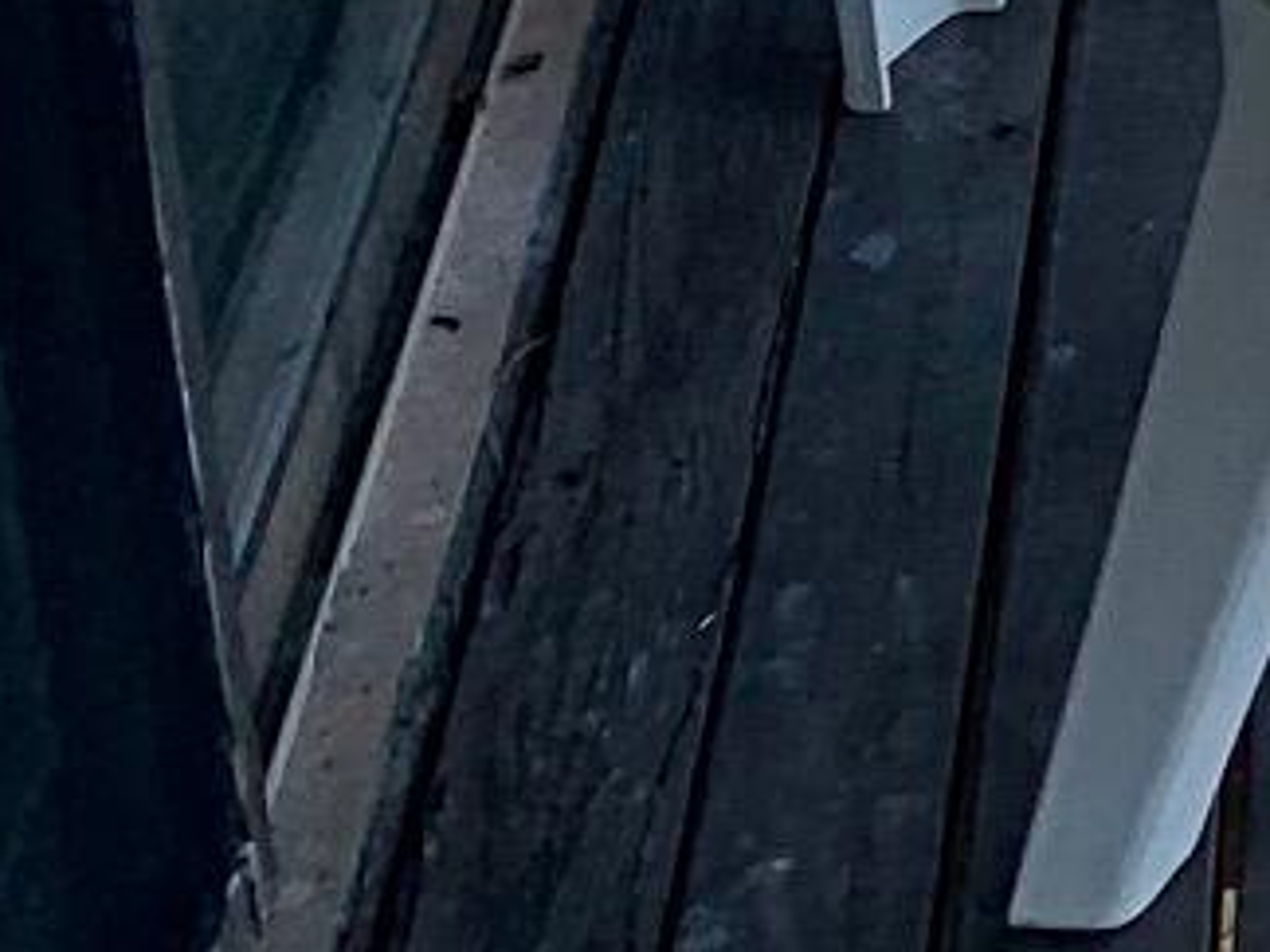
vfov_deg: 8.0
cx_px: 3912
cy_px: -1786
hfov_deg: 9.4
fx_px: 5943
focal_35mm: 162
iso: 25
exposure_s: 1/936
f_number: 1.8
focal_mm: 4.25
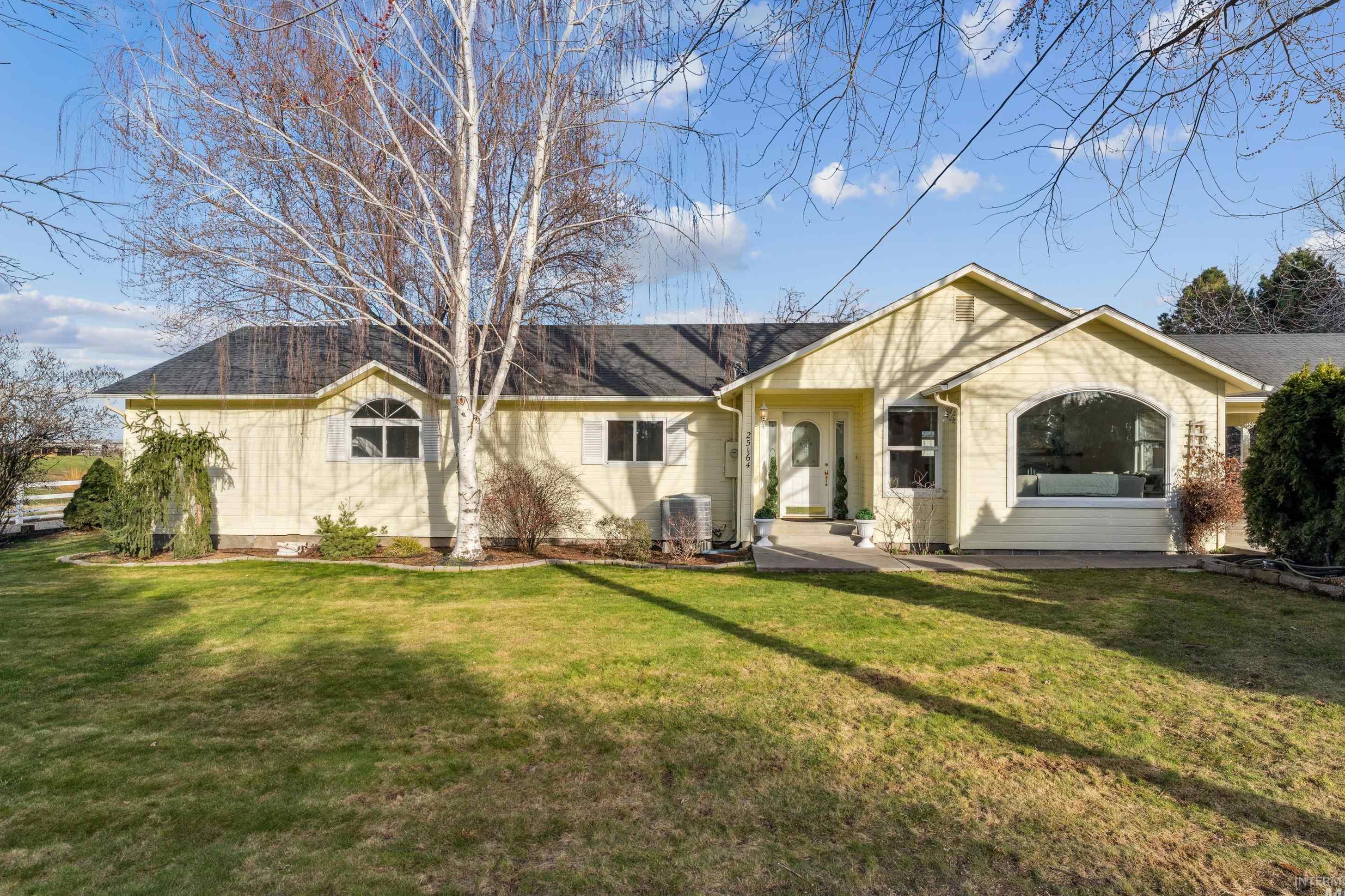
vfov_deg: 64.6
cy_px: 456
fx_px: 710
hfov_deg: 86.9
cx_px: 691
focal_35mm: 19
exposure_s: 1/320
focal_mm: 18
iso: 400
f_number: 13
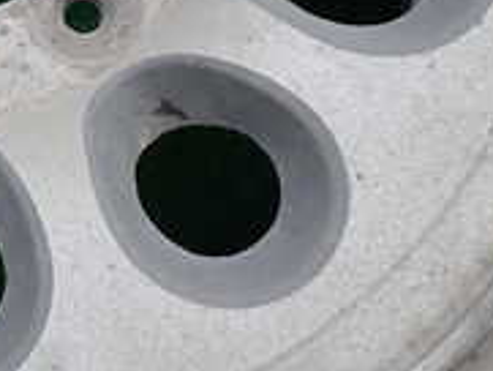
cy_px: -104
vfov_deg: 16.8
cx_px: -90
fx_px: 1183
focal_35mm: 83
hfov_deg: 21.9
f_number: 2.8
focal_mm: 4.5
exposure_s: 1/80
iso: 100
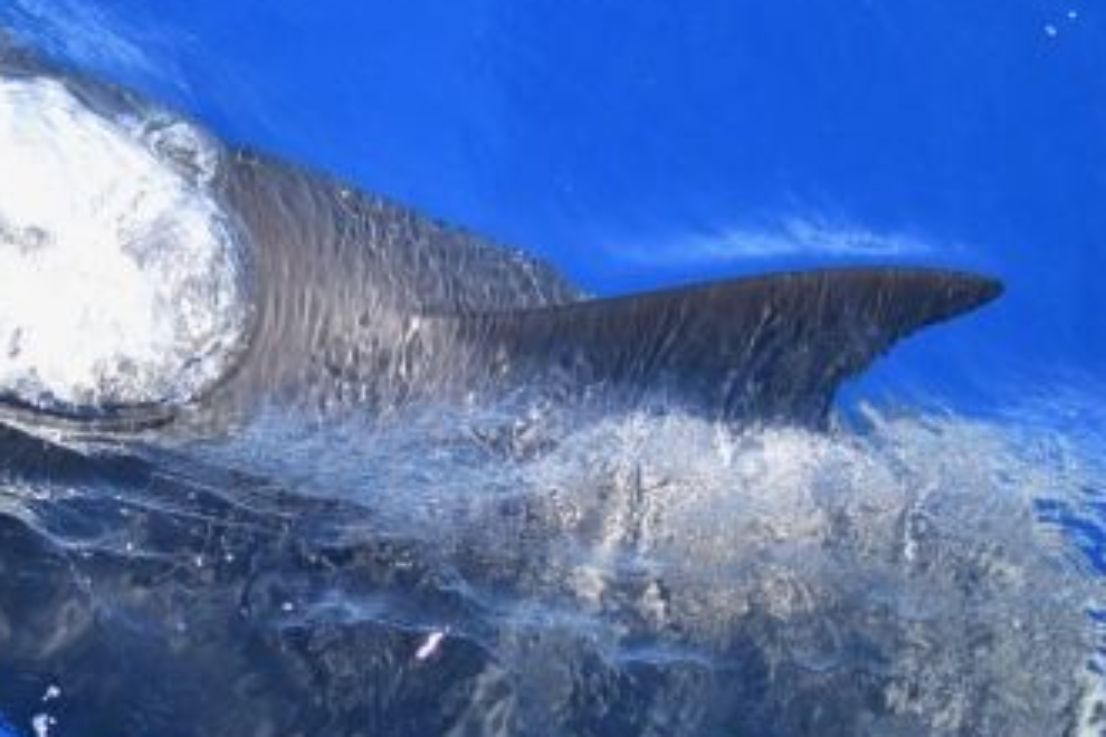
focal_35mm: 339
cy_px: 226
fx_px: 10414
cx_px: -94
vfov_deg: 4.1
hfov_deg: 6.1
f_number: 5
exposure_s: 1/8000
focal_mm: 140
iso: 4500
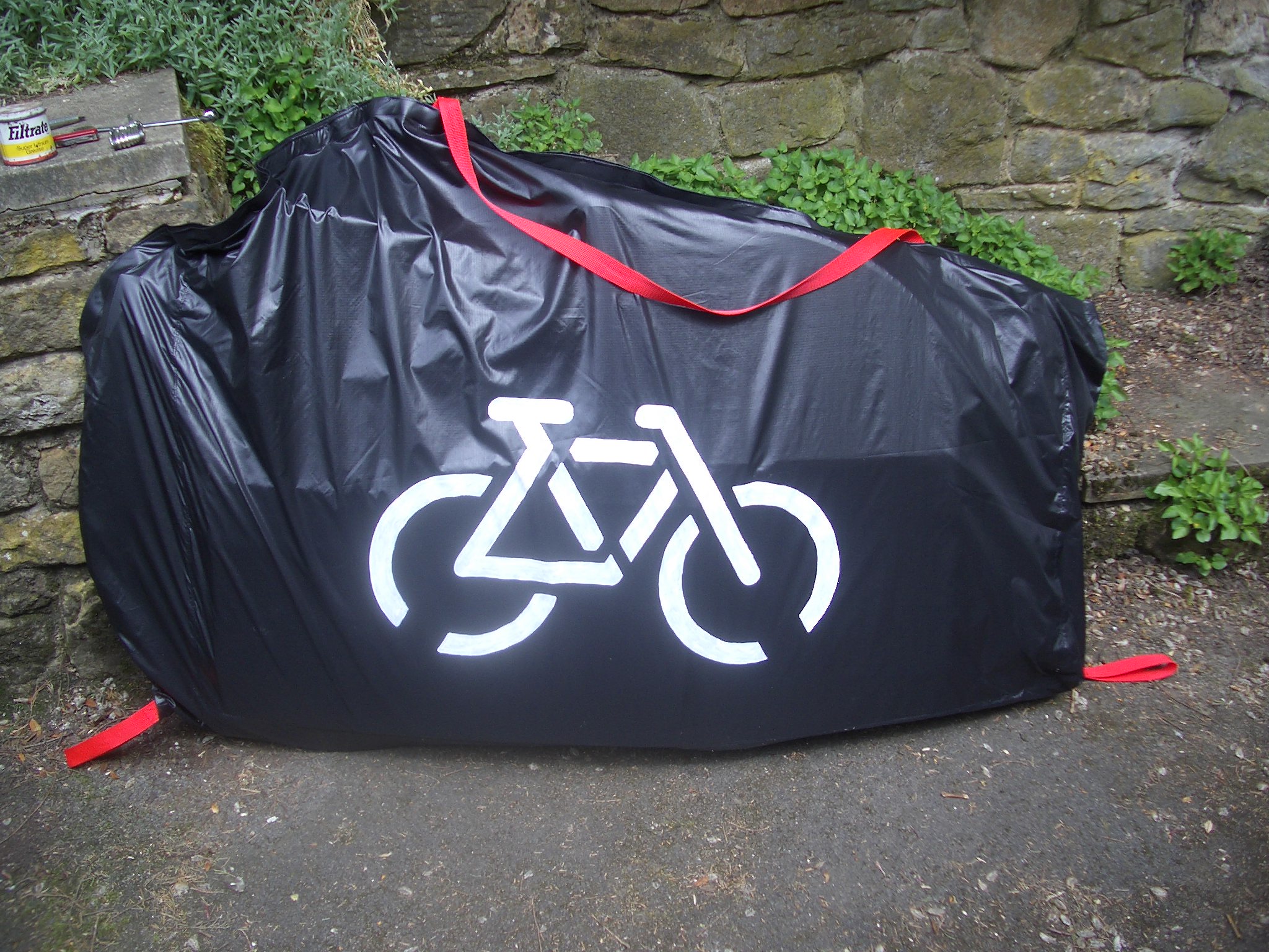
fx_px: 1283
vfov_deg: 40.7
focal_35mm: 35
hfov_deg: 52.6
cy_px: 476
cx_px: 634
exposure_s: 1/200
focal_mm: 5.8
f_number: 2.6
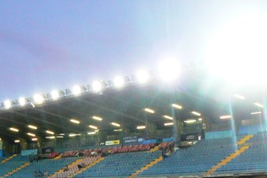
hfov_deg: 26.5
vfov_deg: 17.5
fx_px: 564
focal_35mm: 76
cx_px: 84
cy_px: 176
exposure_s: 1/25
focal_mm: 6
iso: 200
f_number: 2.8
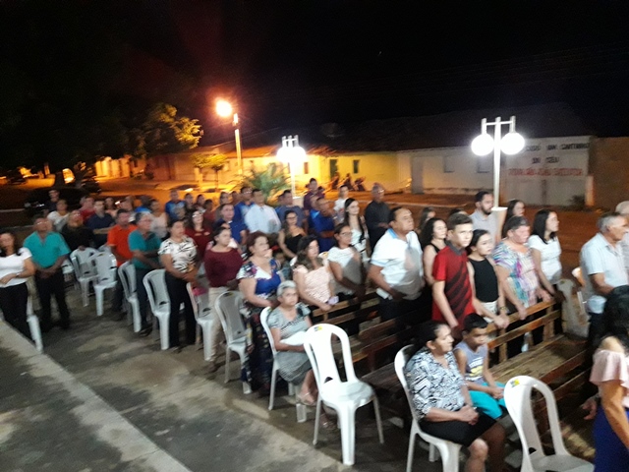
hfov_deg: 63.4
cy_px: 236
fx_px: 509
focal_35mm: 28
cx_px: 314
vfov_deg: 49.7
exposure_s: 1/15
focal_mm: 3.7
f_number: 1.9
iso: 800
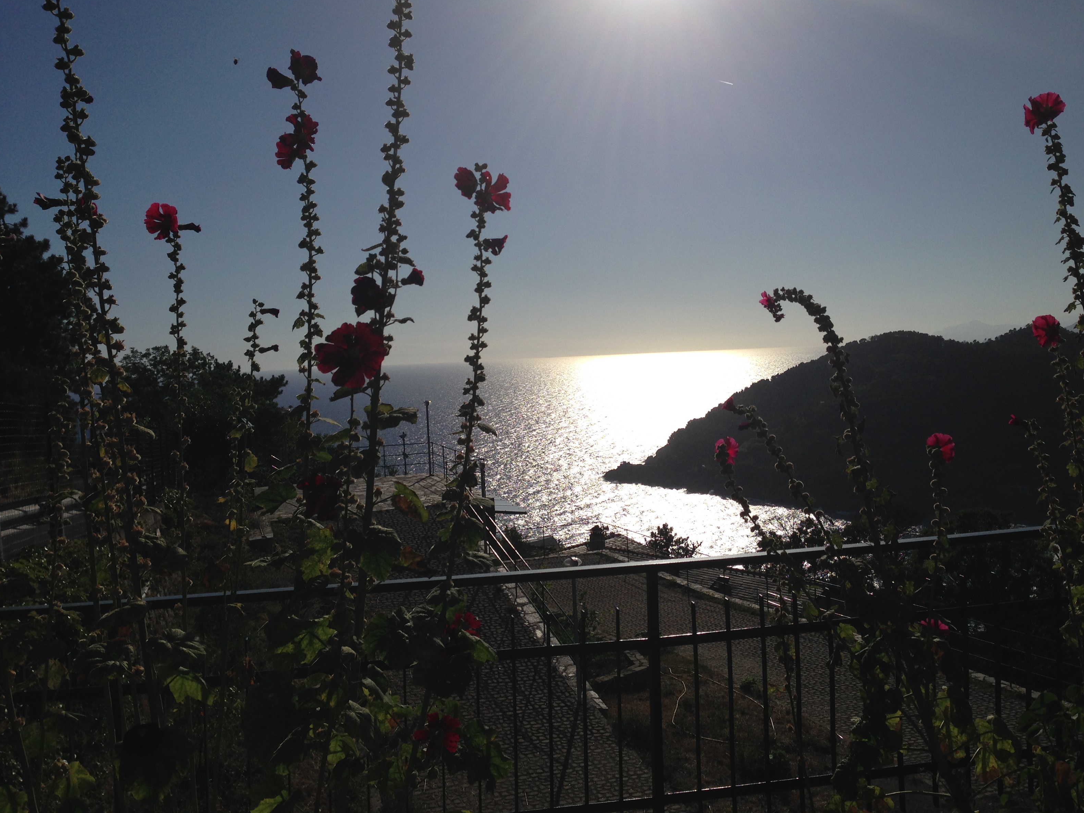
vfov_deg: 41.8
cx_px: 556
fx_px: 1065
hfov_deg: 54.0
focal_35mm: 34
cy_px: 398
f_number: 2.4
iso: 50
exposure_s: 1/10870
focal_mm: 4.12
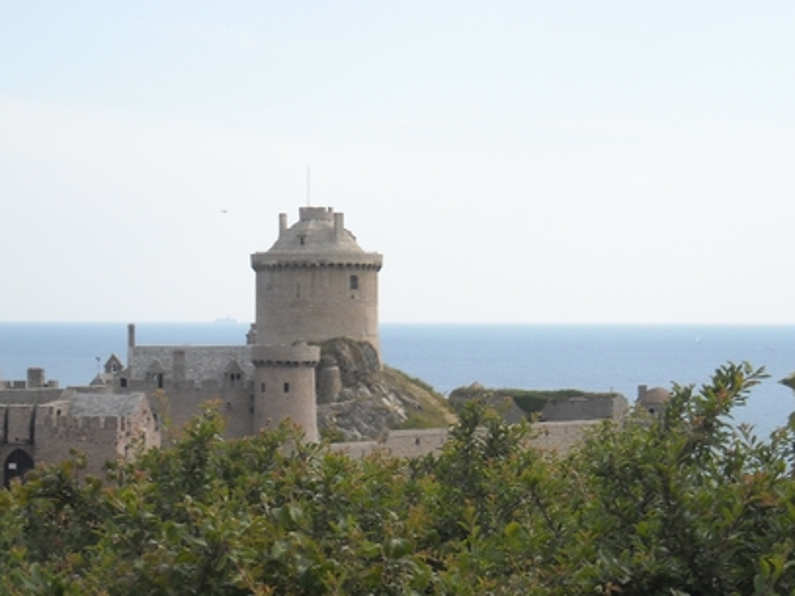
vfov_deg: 13.2
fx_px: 2571
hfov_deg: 17.6
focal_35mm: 112
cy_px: 422
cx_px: 318
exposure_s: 1/141
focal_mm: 12.3
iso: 64
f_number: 7.7
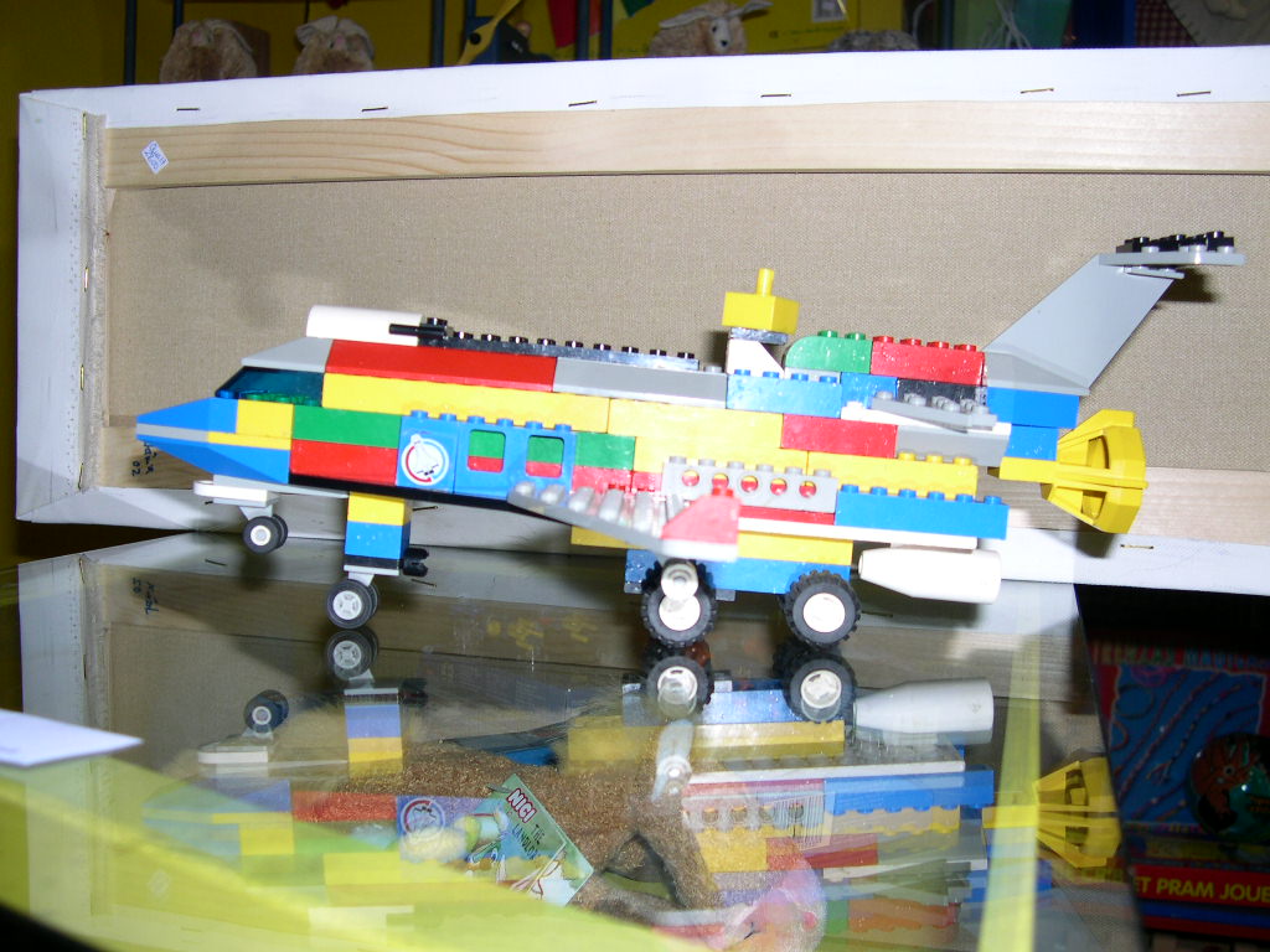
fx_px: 1394
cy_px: 476
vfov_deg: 37.7
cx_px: 635
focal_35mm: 38
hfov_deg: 49.0
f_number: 2.8
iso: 100
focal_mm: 8
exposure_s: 1/60
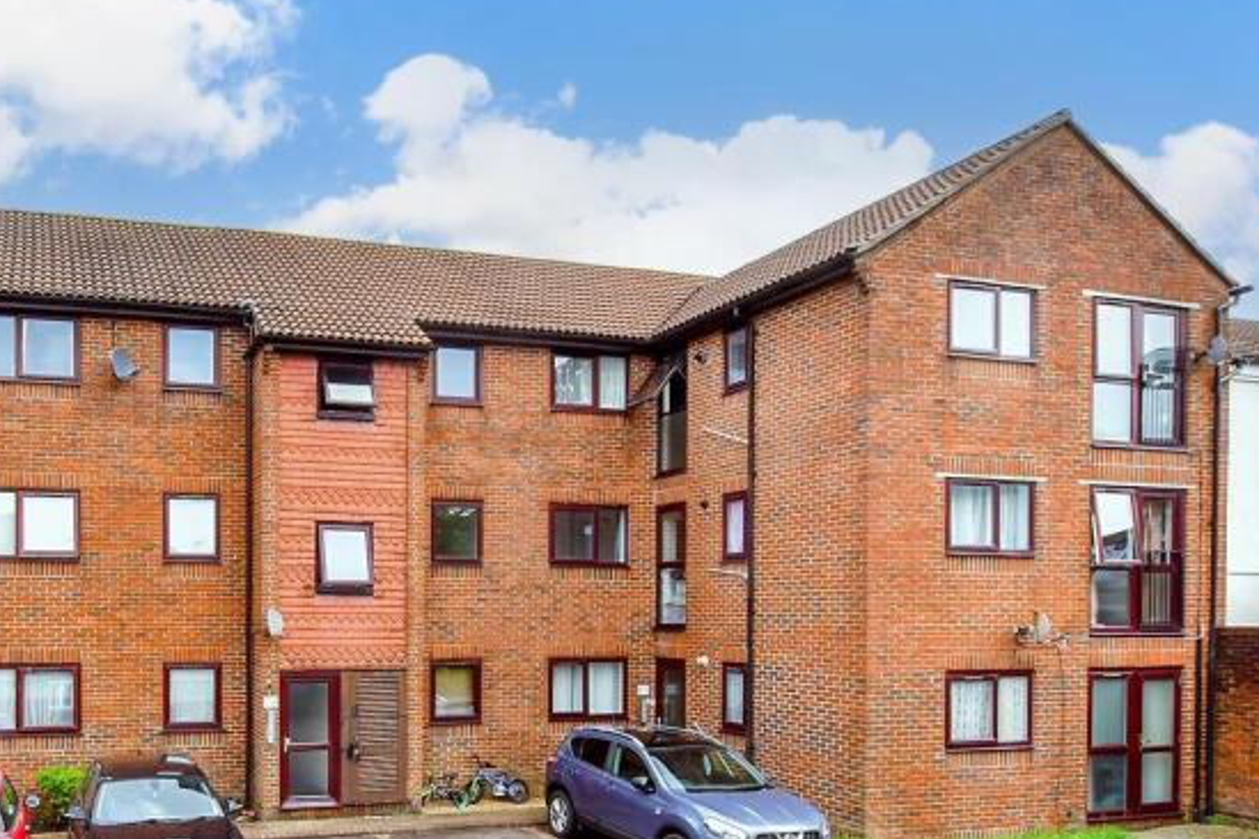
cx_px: 337
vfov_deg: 44.6
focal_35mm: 28
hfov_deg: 62.3
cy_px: 645
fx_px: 979
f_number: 8
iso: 400
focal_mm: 10
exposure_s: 1/100
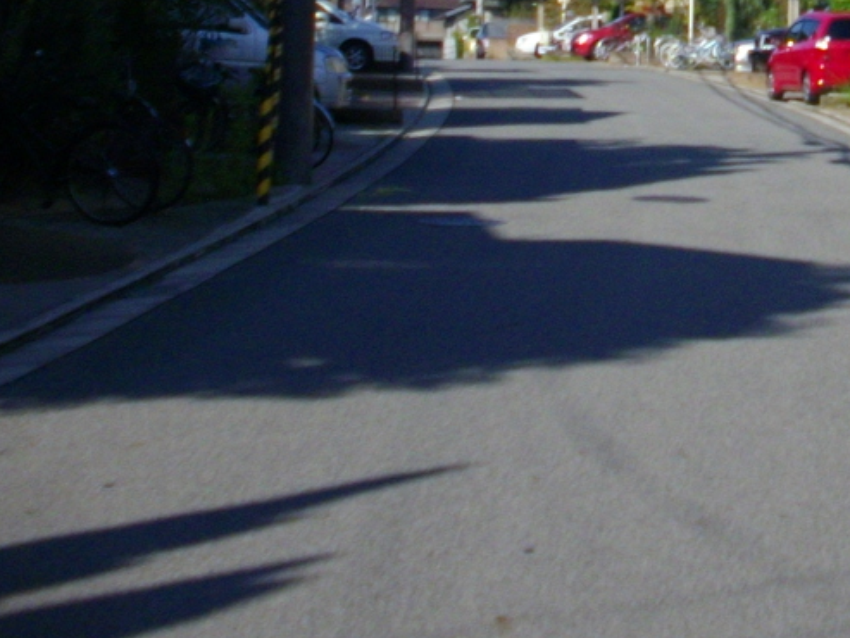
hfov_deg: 16.1
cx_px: 814
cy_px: -126
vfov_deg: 12.1
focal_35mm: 120
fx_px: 2947
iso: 100
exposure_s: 1/400
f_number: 5.6
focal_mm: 6.2
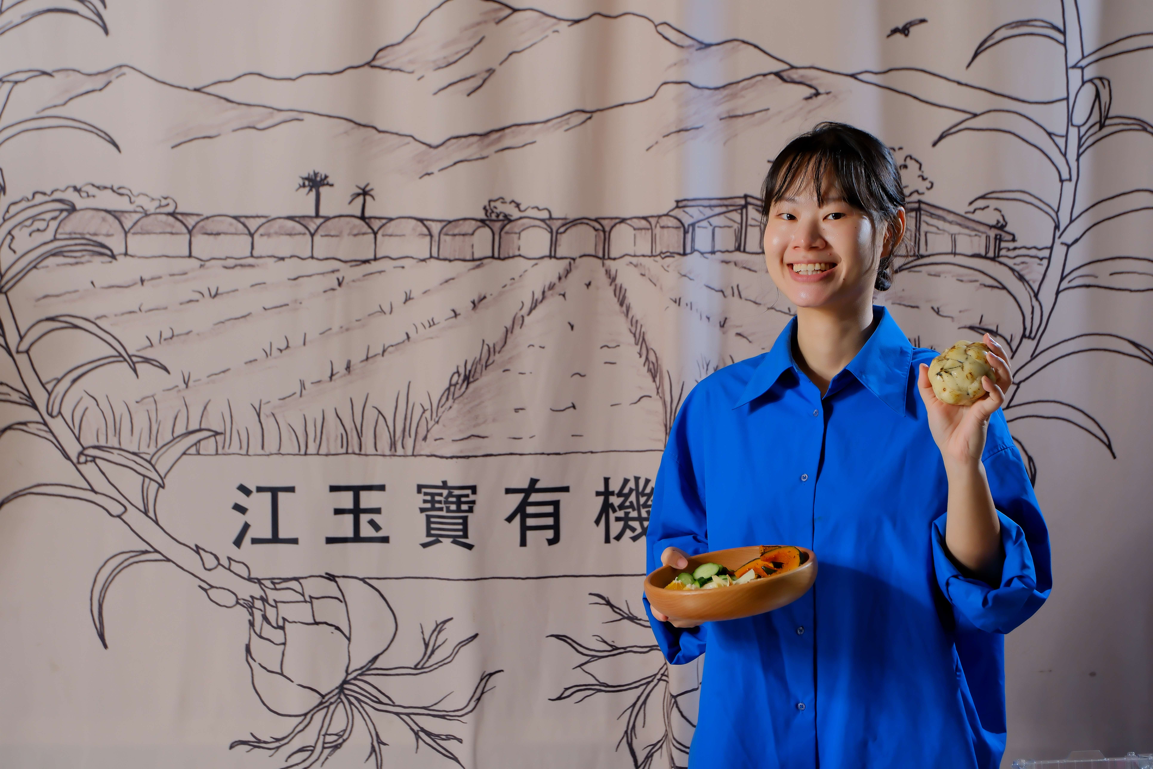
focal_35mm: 75
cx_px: 576
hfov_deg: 27.0
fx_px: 2402
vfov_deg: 18.2
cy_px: 384
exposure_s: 1/220
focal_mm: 50
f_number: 3.6
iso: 400
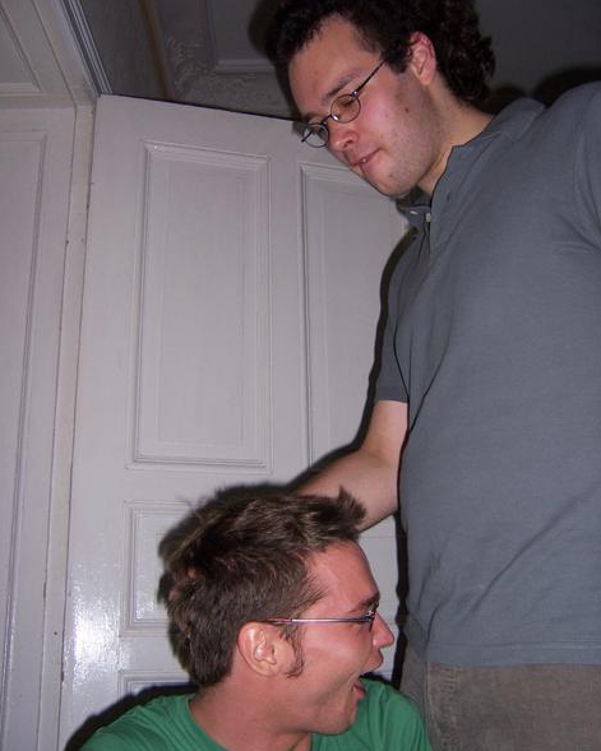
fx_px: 778
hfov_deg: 42.2
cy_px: 397
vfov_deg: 51.5
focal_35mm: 35
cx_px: 297
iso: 140
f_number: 2.8
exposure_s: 1/60
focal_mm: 5.5
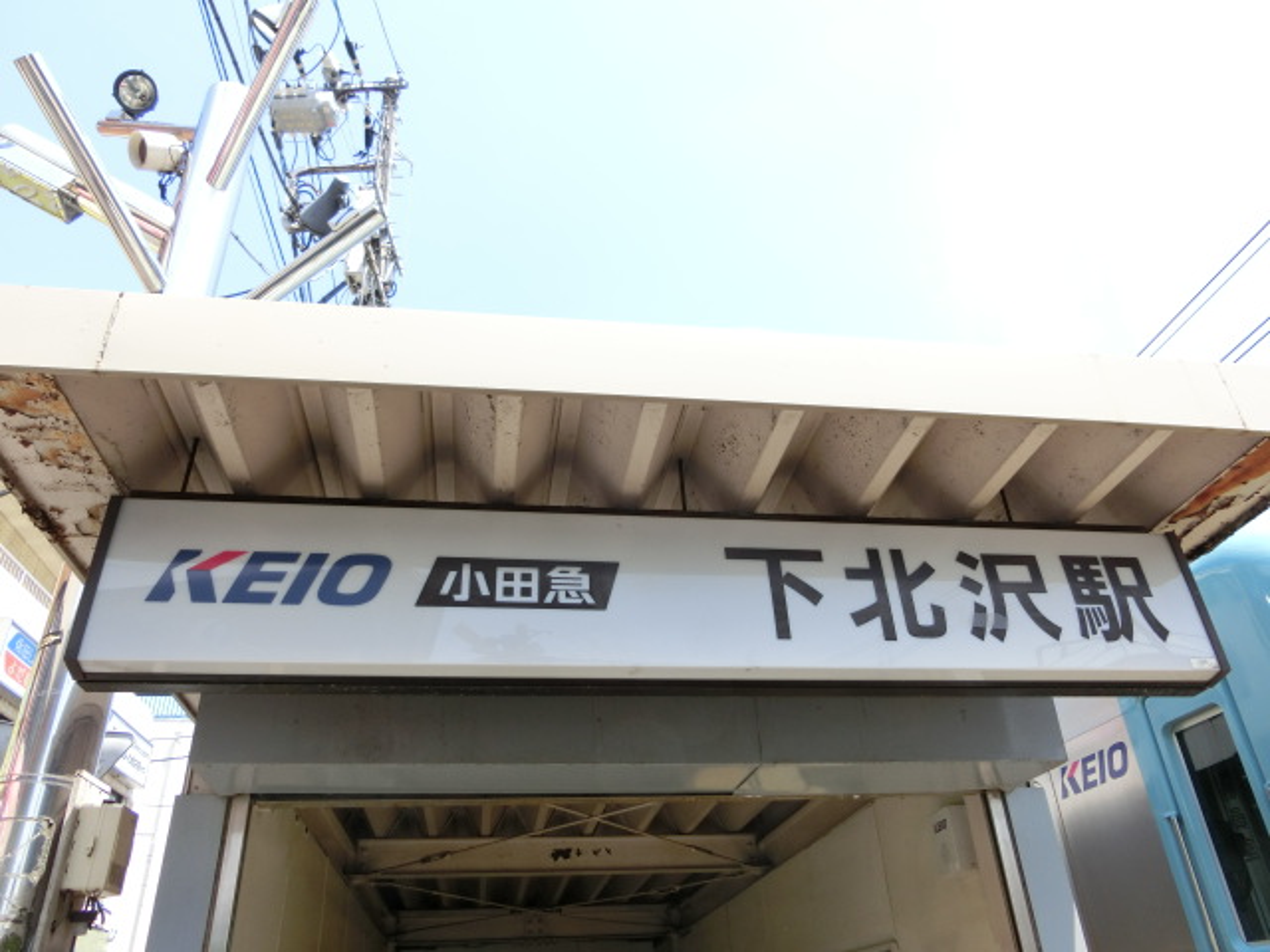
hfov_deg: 69.4
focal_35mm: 25
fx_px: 917
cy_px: 476
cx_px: 635
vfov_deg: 54.9
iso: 80
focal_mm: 4.5
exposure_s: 1/250
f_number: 3.5
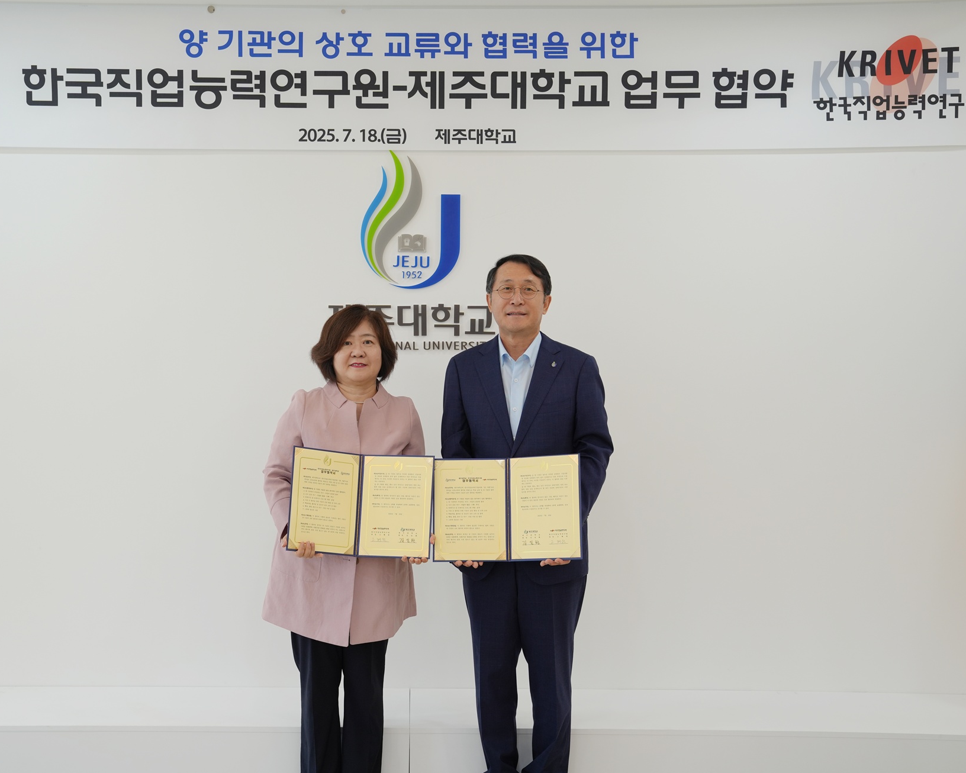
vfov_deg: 32.8
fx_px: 1315
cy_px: 390
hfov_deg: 40.3
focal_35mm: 46
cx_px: 424
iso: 320
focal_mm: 40
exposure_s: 1/160
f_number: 4
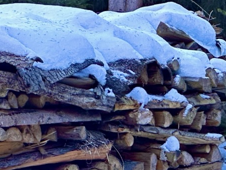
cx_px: 65
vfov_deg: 4.4
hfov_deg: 5.8
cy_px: 217
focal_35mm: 340
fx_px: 2220
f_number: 2.8
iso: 125
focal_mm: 9
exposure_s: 1/99
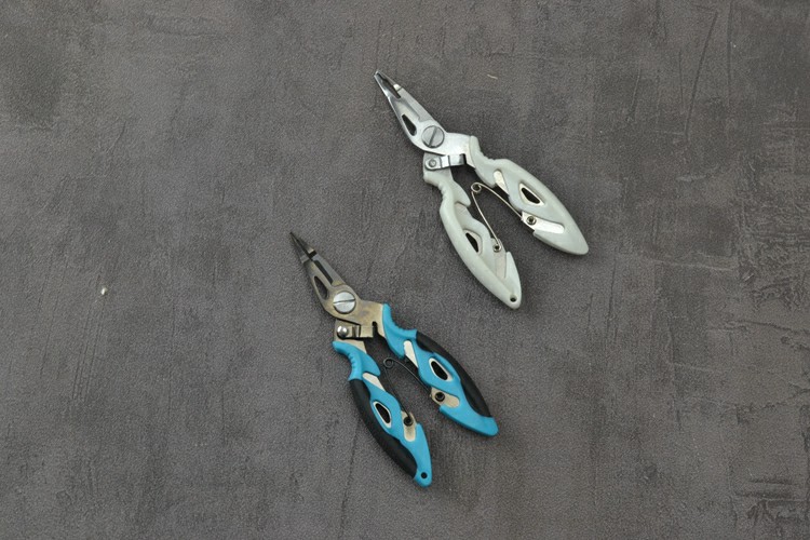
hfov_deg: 35.1
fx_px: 1282
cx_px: 405
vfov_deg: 23.8
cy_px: 270
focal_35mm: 57
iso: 800
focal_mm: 38
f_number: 14
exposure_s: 1/20
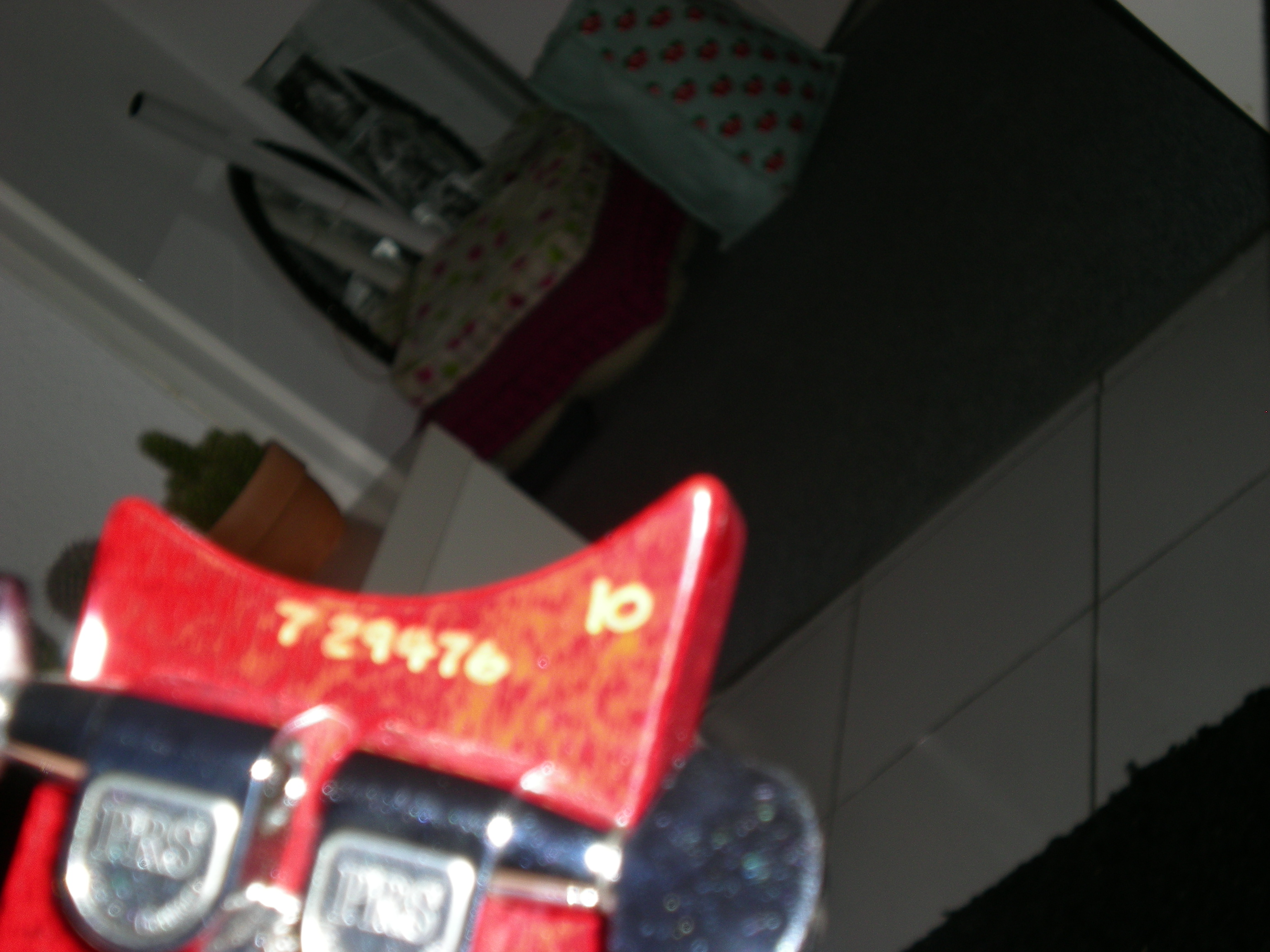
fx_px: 2715
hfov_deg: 26.3
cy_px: 476
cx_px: 635
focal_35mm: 74
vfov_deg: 19.9
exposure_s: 1/120
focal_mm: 12.3
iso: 52
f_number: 4.6
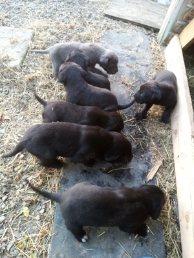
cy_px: 129
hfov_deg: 53.1
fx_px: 194
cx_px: 97
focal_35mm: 26
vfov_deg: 67.3
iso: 458
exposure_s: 1/25
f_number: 1.8
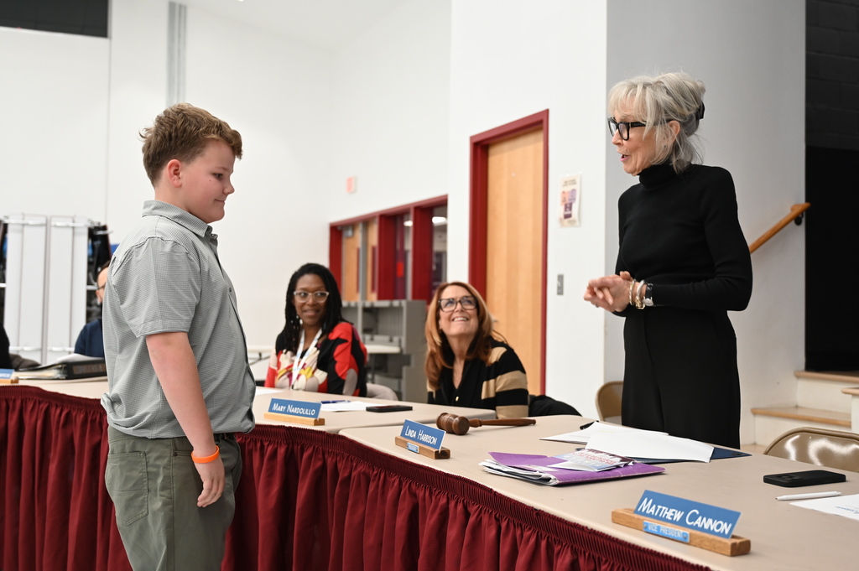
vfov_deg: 32.6
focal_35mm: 41
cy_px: 286
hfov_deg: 47.4
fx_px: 977
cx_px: 430
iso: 1250
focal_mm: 41
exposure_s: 1/125
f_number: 4
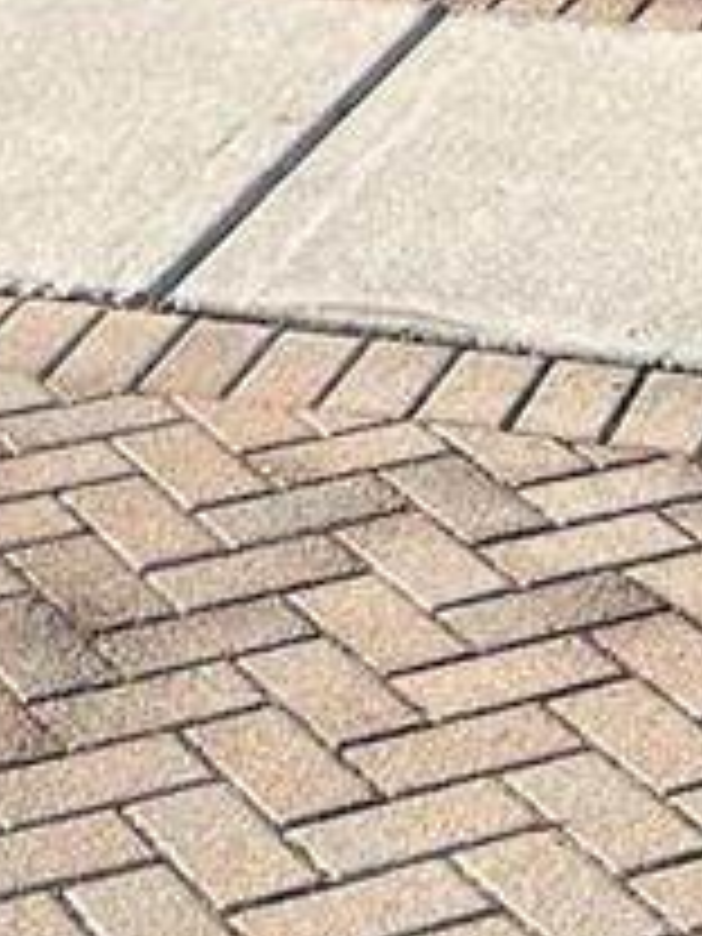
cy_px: -1084
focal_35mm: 150
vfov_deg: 11.5
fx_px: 4056
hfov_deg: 9.9
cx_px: 225
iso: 50
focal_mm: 5.7
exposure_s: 1/1934
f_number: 1.5
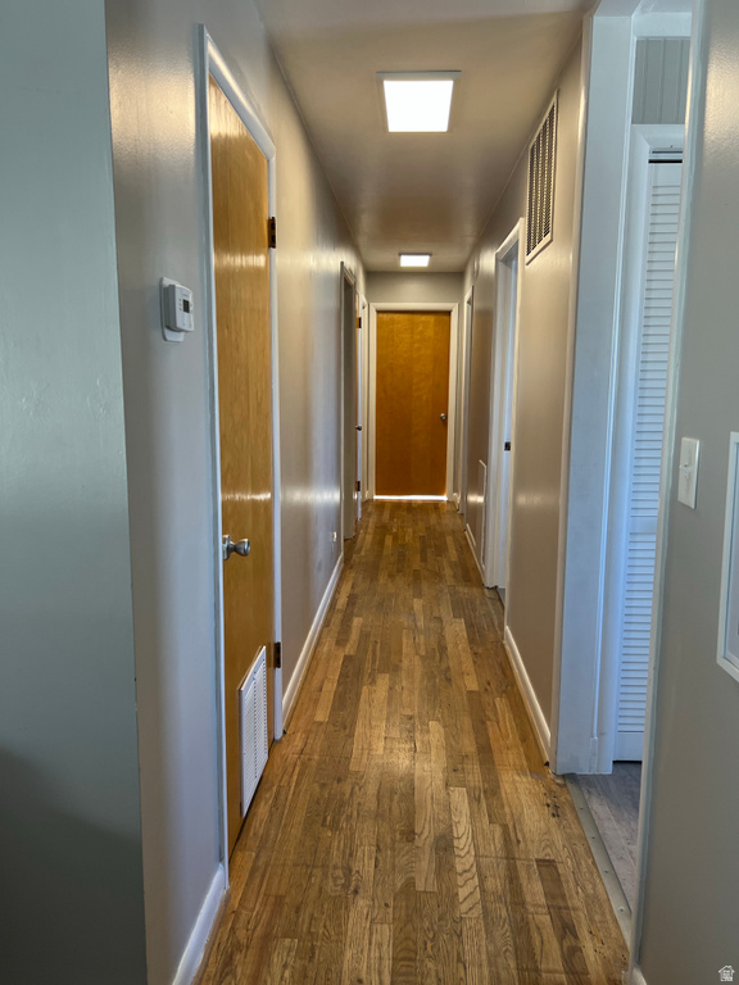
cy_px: 492
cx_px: 370
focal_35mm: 26
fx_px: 740
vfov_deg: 67.3
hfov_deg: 53.1
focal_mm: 5.7
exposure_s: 1/120
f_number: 1.5
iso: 100
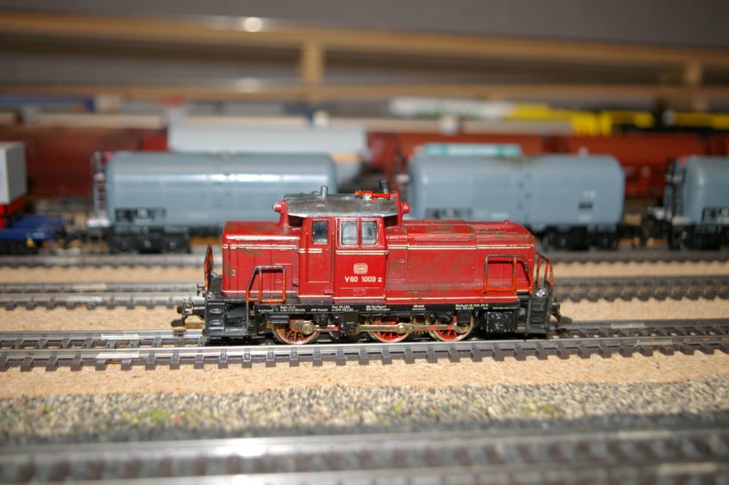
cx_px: 364
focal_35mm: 39
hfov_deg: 49.6
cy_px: 242
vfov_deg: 34.2
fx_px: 789
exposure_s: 1/45
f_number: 4
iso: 200
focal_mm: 26
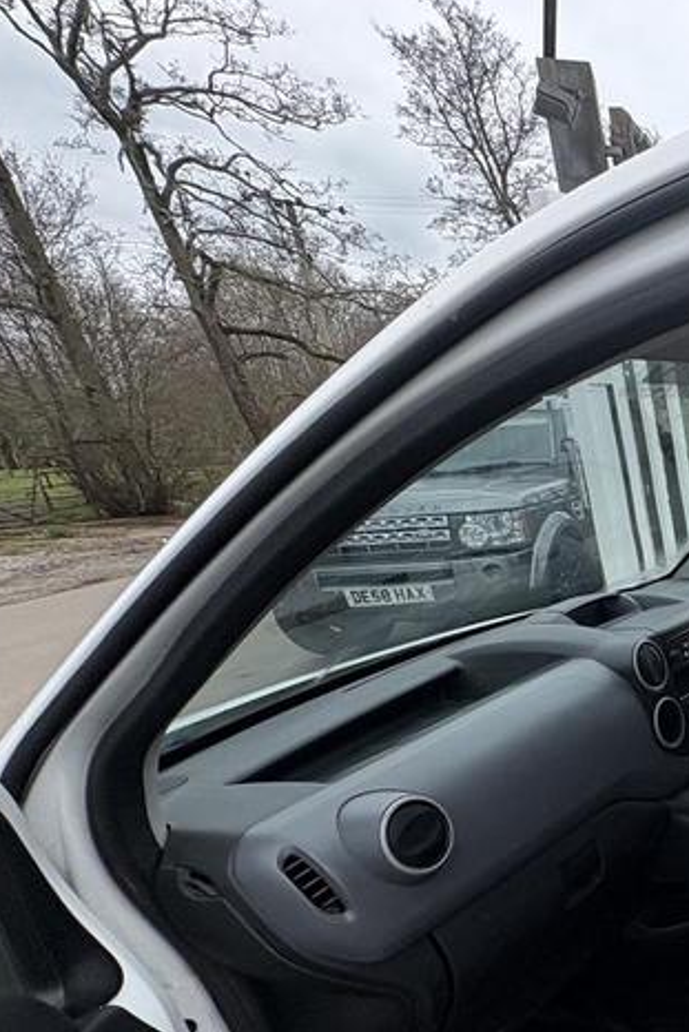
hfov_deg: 31.2
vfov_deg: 63.2
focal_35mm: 28
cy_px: 715
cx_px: 968
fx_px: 803
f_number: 2.2
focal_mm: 2.22
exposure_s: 1/334
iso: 50
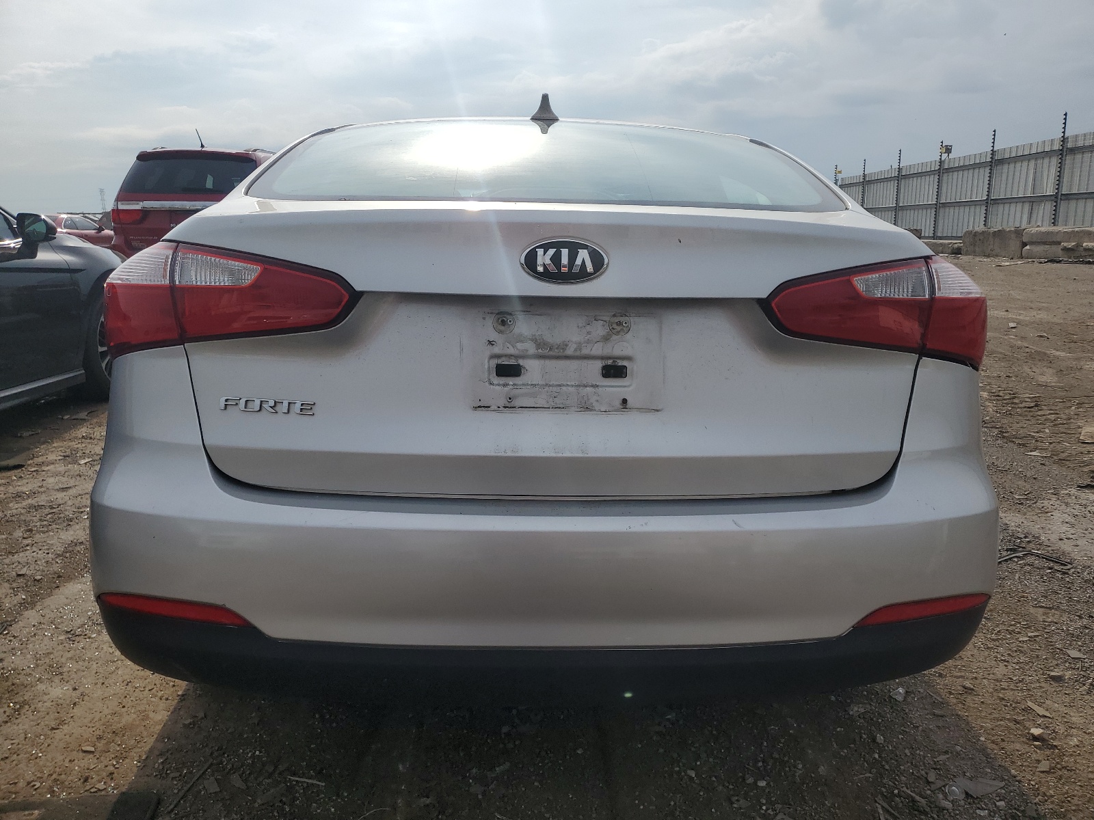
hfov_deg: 67.3
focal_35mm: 26
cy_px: 410
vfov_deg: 53.1
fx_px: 822
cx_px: 547
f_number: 1.5
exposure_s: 1/10000
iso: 50
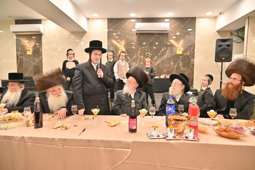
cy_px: 85
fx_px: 170
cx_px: 128
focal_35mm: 24
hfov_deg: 73.7
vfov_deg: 53.1
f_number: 4
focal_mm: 24
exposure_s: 1/200
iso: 800
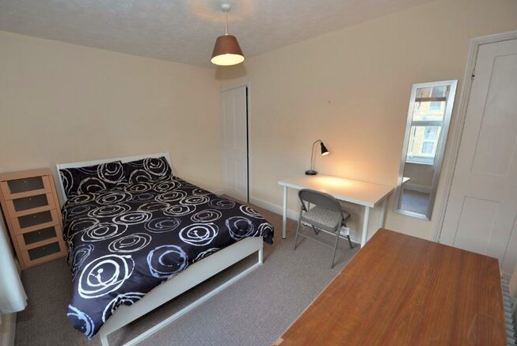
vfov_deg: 77.4
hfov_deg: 100.2
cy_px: 179
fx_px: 216
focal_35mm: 15
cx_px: 245
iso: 250
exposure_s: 1/60
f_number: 4
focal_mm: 14
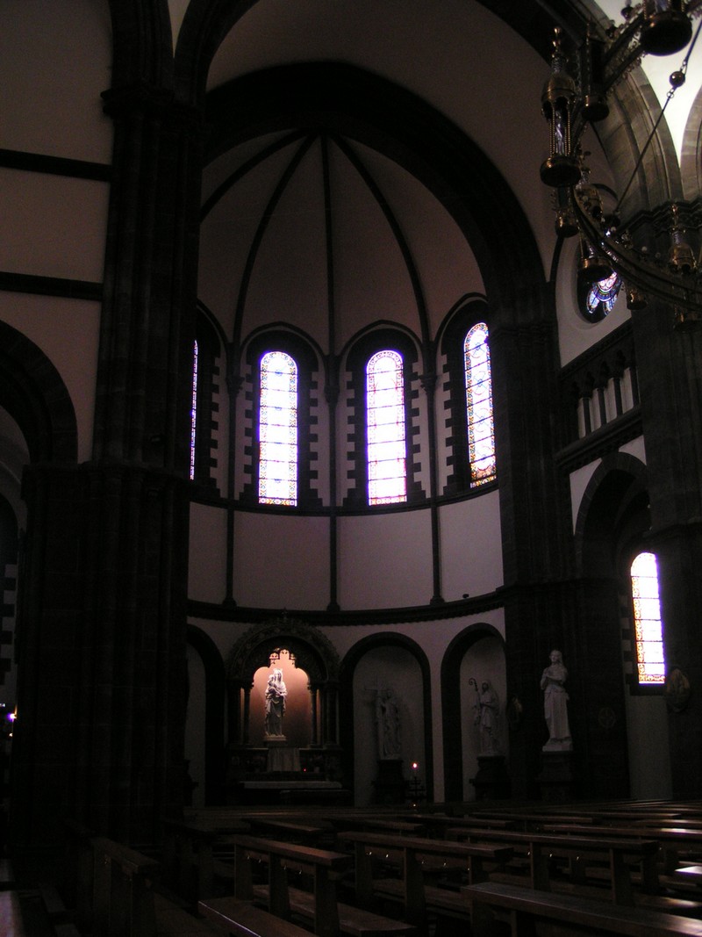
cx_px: 351
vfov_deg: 49.0
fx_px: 1028
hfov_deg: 37.7
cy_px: 468
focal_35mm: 38
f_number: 2.8
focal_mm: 5.8
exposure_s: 1/10
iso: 200
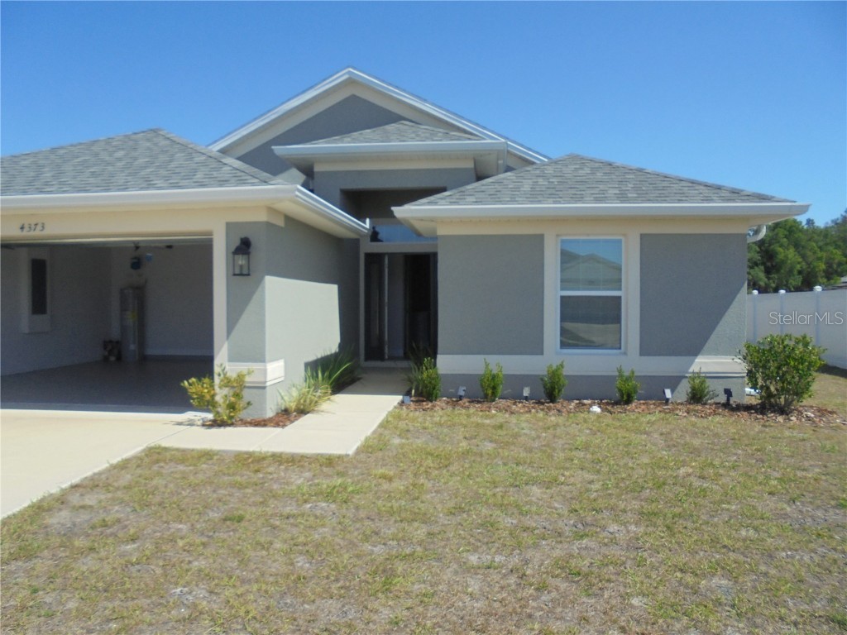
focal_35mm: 26
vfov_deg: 53.1
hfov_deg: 67.3
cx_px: 424
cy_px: 318
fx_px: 636
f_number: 3.5
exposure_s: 1/800
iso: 100
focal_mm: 4.6
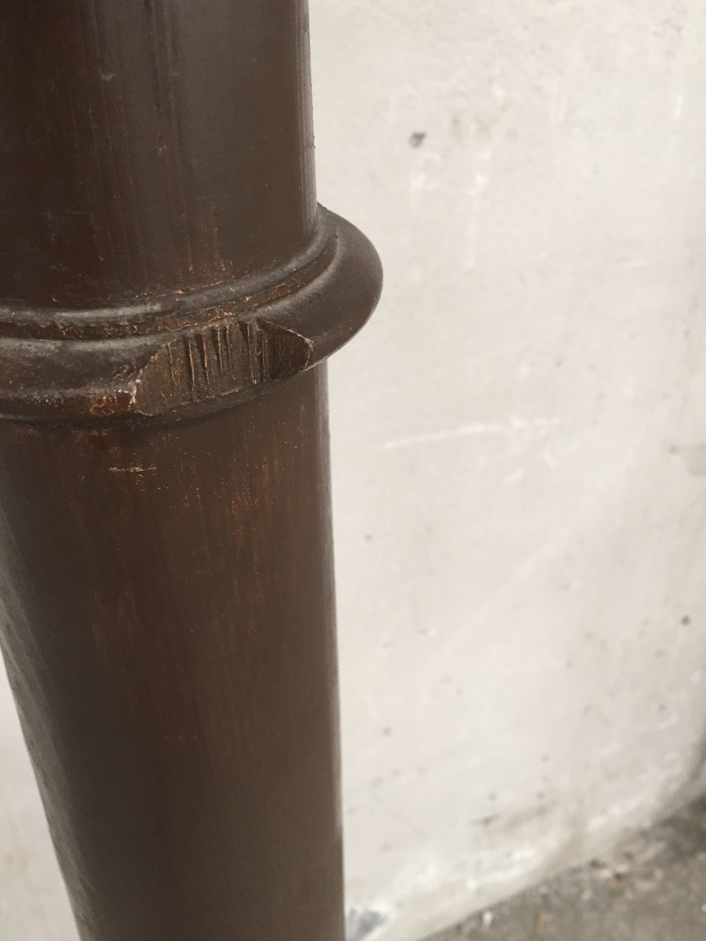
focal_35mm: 30
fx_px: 816
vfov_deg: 60.0
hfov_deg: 46.8
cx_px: 355
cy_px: 456
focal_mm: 4.15
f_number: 2.2
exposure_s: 1/33
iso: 160
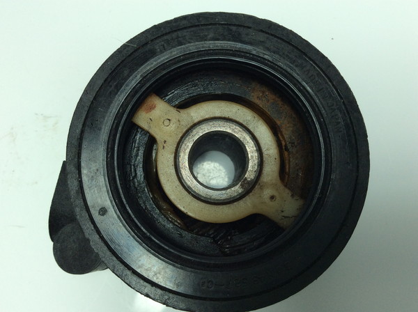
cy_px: 156
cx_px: 209
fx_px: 386
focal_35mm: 32
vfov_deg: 44.0
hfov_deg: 56.9
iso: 32
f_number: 2.4
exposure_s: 1/325
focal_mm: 3.3
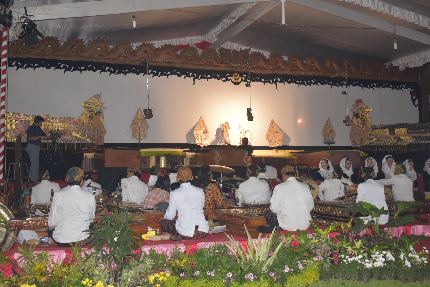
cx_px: 215
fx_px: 502
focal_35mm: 42
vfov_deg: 31.9
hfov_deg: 46.4
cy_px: 144
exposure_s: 1/100
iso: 800
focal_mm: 28
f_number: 5
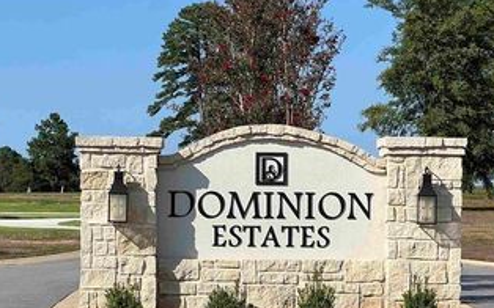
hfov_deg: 16.0
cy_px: 238
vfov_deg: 10.0
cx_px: 327
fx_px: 1750
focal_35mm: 130
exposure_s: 1/874
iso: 32
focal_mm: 9
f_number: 2.8
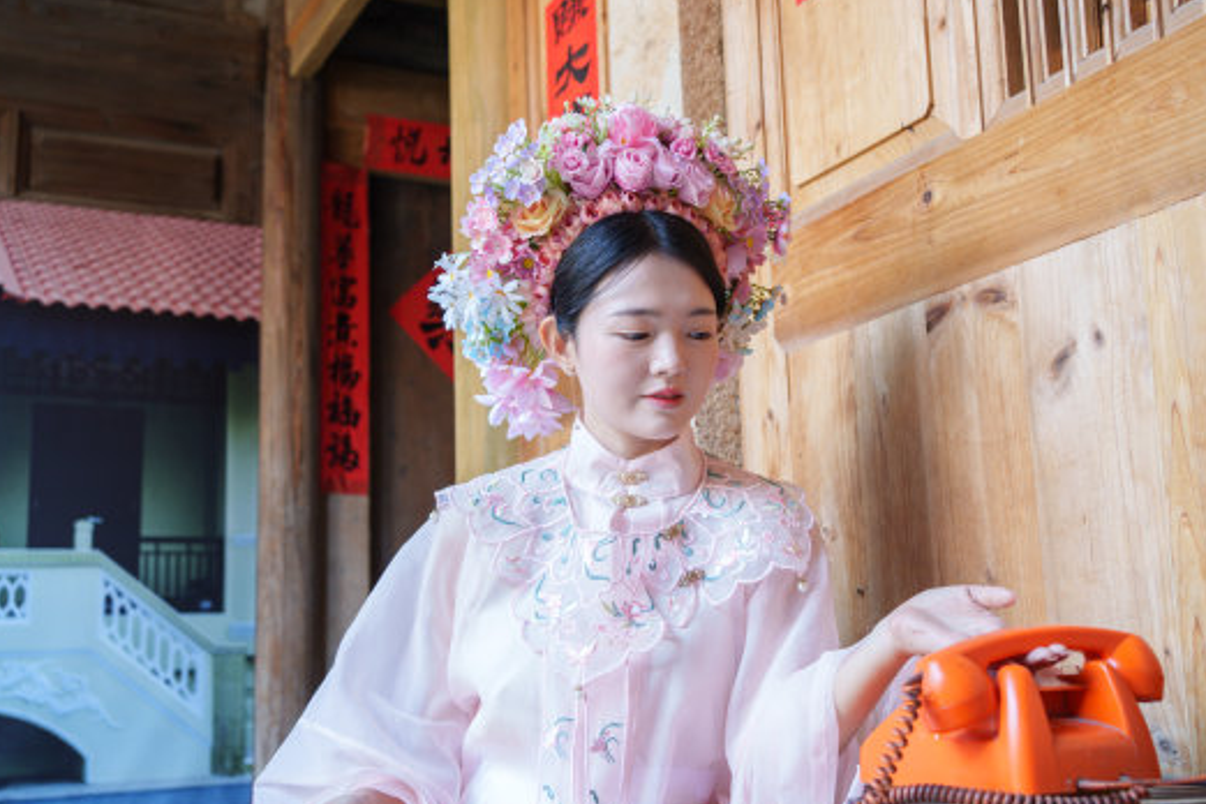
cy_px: 423
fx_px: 1373
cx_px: 603
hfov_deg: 47.4
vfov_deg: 32.6
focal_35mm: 41
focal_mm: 35
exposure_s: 1/40
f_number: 4
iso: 200
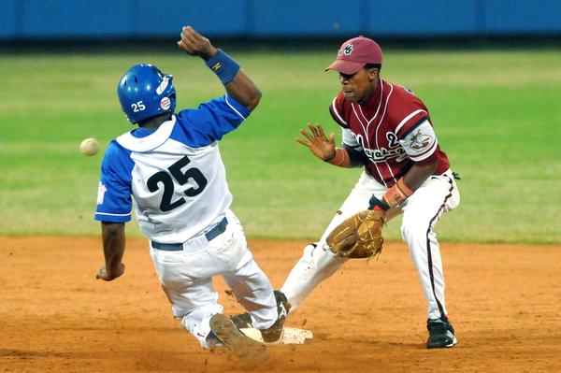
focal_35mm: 450
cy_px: 186
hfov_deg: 4.6
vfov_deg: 3.0
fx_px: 7007
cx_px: 280
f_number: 3.5
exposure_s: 1/800
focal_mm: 300
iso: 2500
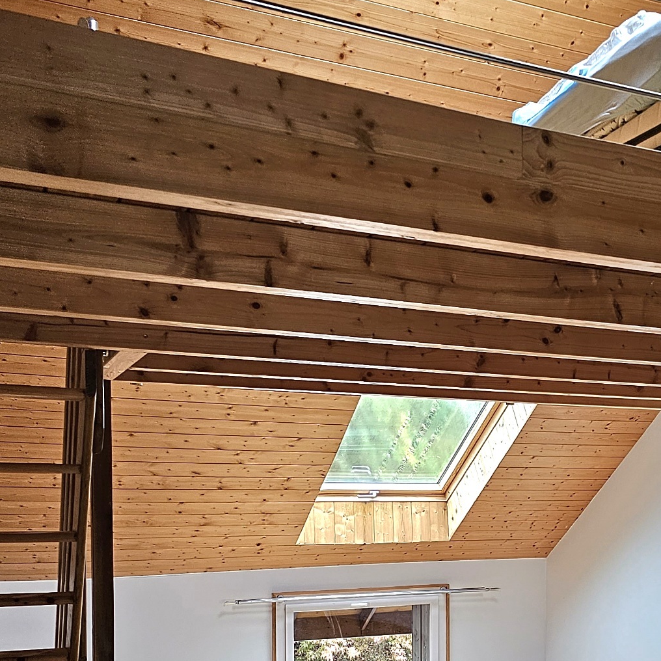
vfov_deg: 34.3
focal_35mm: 48
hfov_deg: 33.4
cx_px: 600
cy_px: 525
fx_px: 1037
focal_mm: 6.3
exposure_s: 1/100
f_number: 1.7
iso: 320
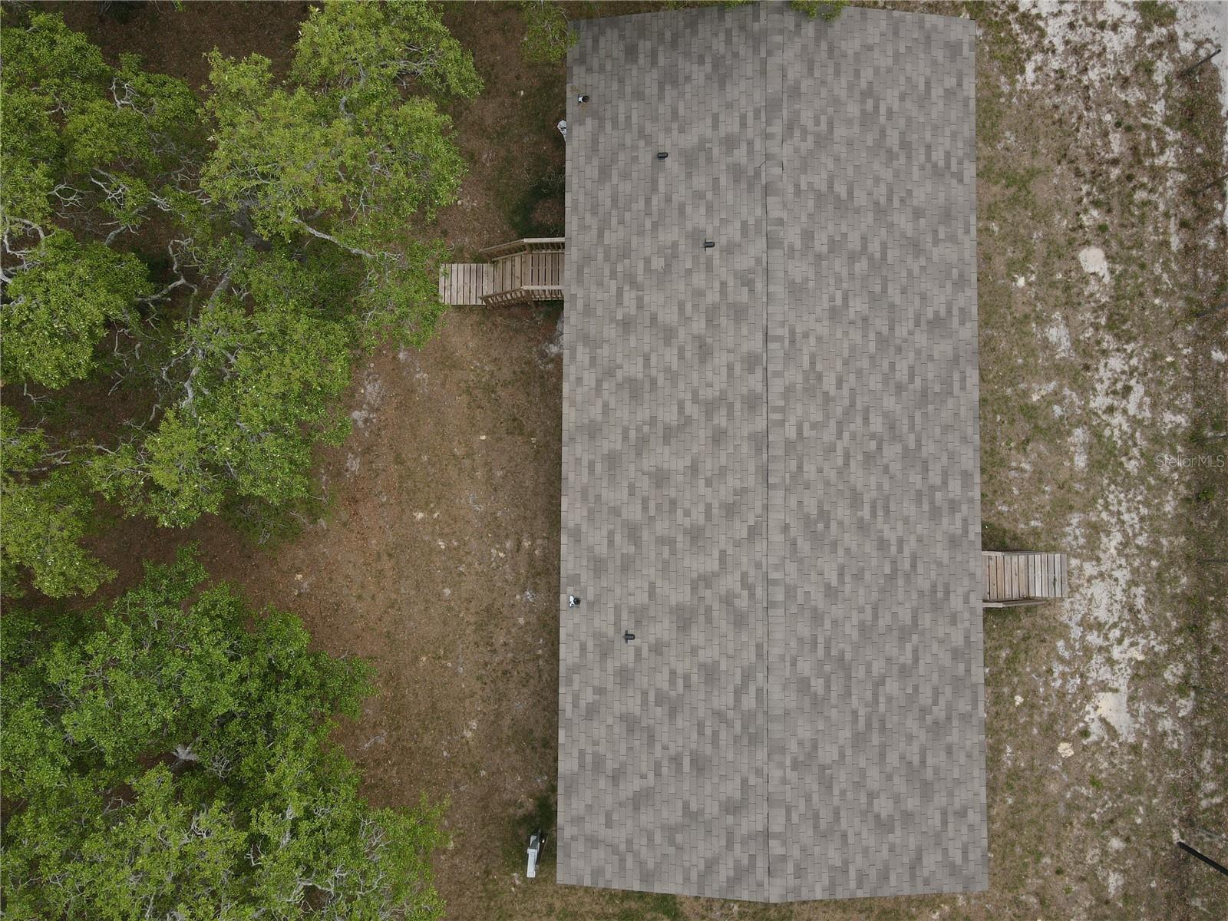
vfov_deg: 56.8
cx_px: 614
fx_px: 851
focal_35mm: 24
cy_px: 460
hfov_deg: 71.6
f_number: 2.8
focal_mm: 4.5
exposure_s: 1/320
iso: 100
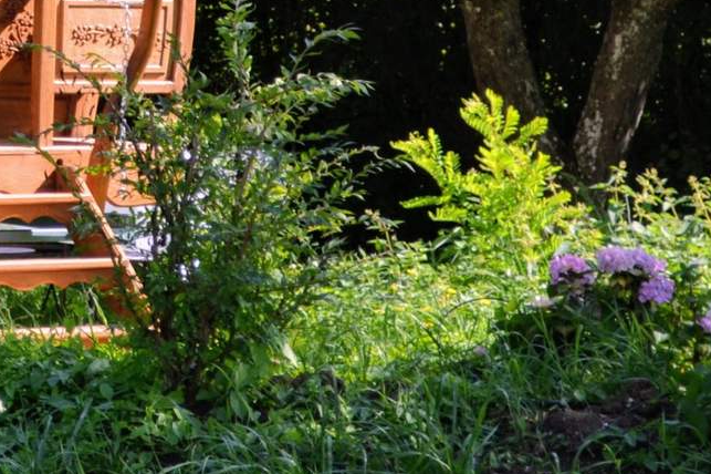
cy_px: -220
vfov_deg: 5.5
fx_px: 4866
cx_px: -341
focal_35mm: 246
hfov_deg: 8.2
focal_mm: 55
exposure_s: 1/125
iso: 110
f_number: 5.6
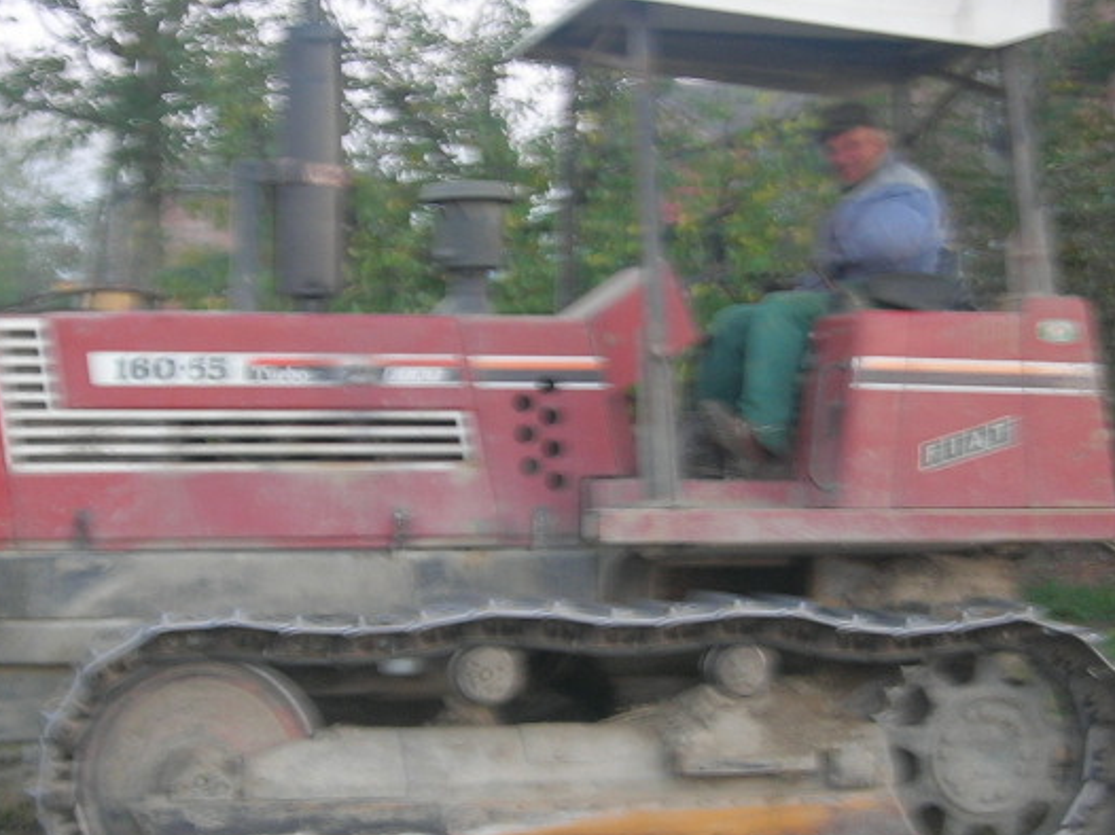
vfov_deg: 19.9
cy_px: 492
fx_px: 2382
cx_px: 615
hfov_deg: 26.3
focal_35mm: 74
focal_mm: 7.8
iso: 64
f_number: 2.8
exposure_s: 1/6.5
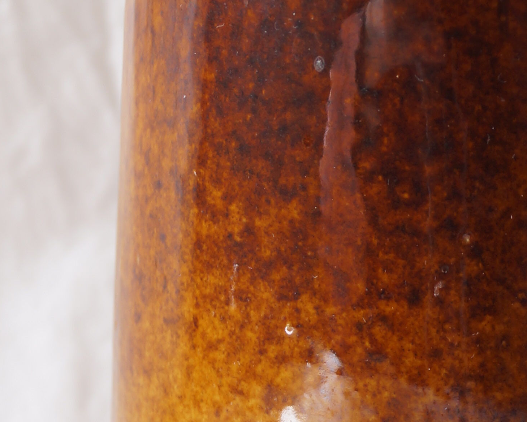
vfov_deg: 10.8
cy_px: 385
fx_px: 2215
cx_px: 554
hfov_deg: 13.3
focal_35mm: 142
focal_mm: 30
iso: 100
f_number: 5
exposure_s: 1/80
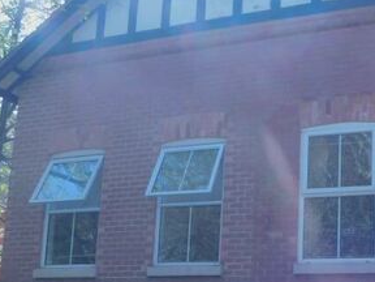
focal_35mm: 56
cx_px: 311
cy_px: 247
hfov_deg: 33.2
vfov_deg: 25.4
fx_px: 607
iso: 125
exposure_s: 1/500
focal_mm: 4
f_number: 3
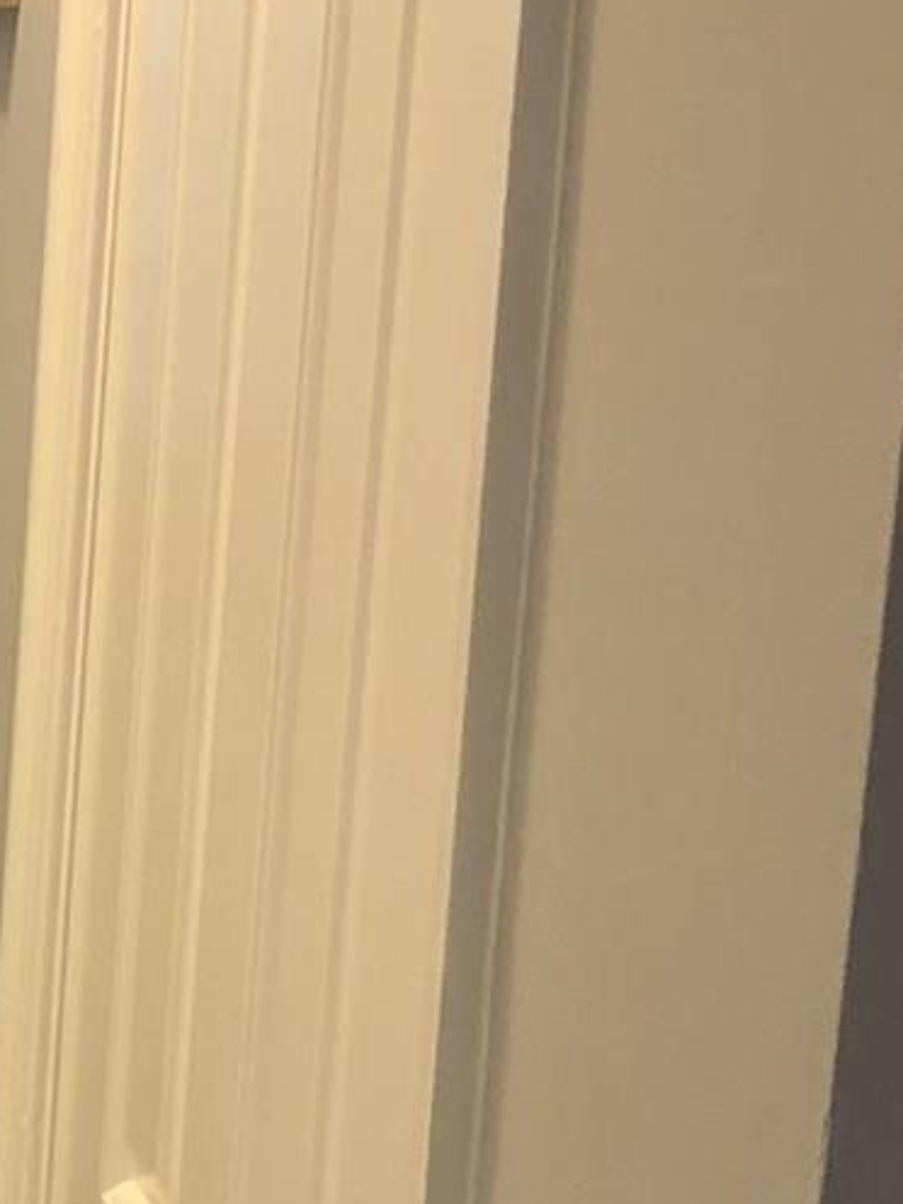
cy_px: 1219
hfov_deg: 10.6
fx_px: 4522
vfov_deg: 14.9
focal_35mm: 130
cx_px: -791
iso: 50
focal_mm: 4
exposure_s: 1/15
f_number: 1.8
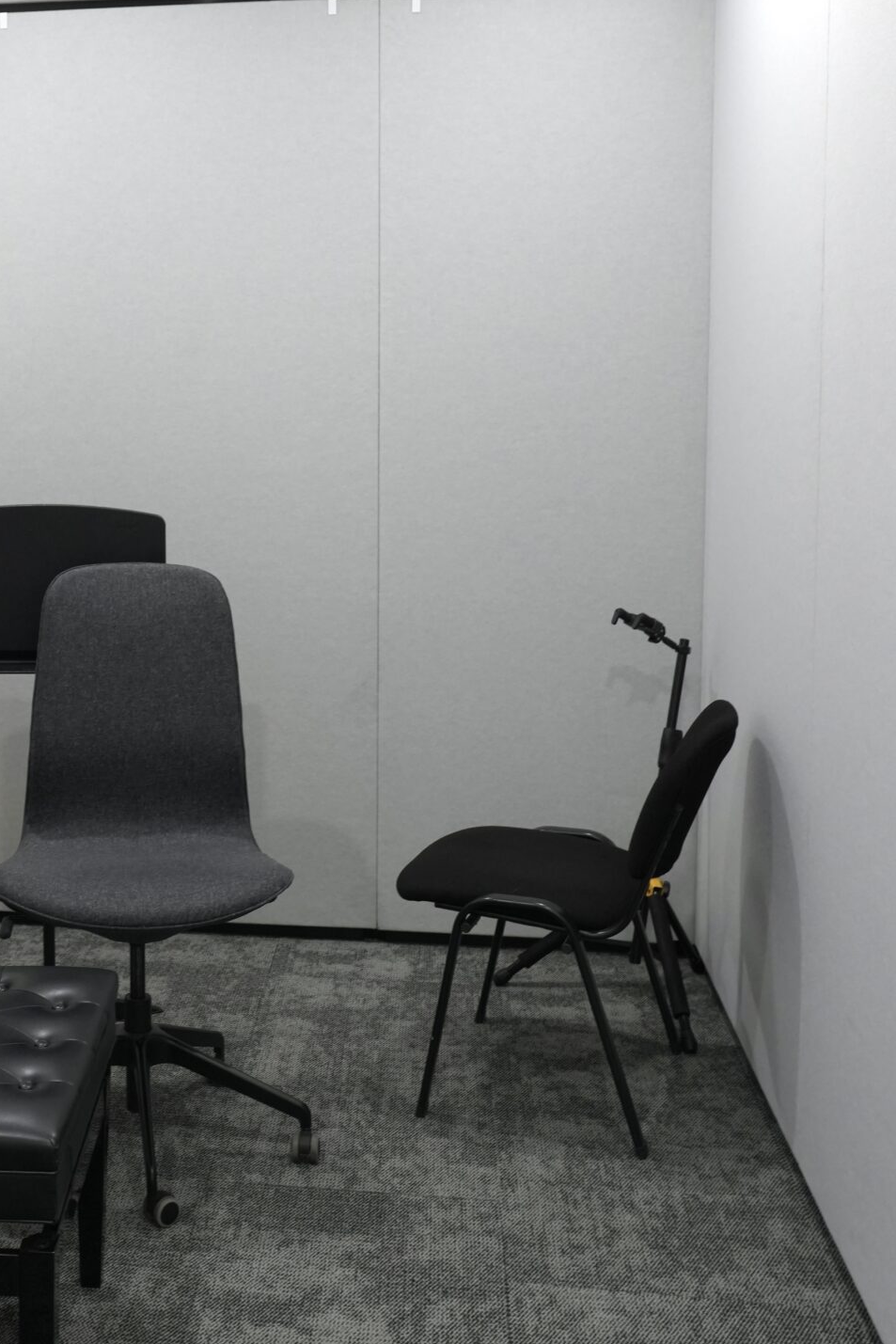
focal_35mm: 43
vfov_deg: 45.1
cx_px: 180
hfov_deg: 30.4
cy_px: 507
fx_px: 1605
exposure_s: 1/30
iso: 1250
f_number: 6.3
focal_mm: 24
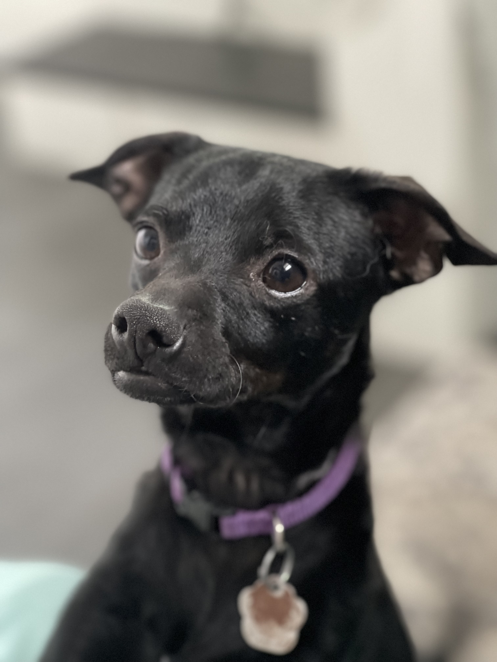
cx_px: 248
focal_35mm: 64
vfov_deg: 30.3
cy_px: 331
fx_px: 1225
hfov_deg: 22.9
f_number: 2.2
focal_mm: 7.5
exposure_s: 1/15
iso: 640
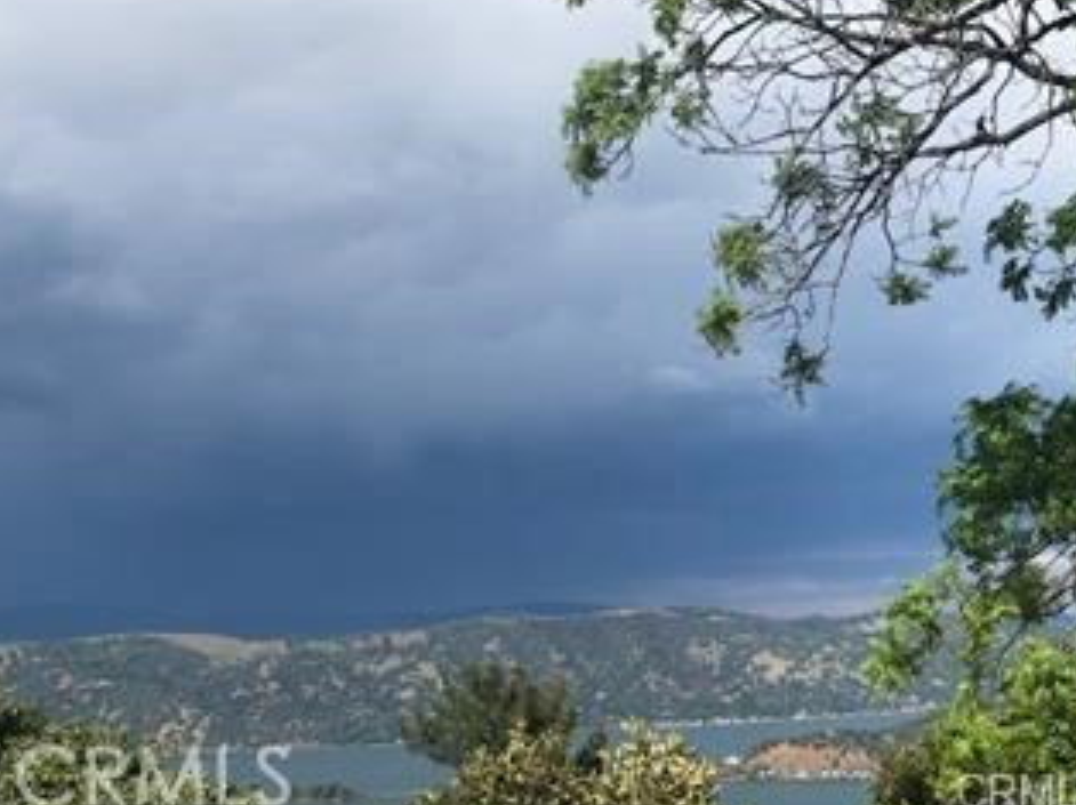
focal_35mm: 62
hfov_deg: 31.2
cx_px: 547
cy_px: 387
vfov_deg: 23.6
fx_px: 1926
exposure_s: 1/1116
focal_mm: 6.6
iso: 20
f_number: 2.8
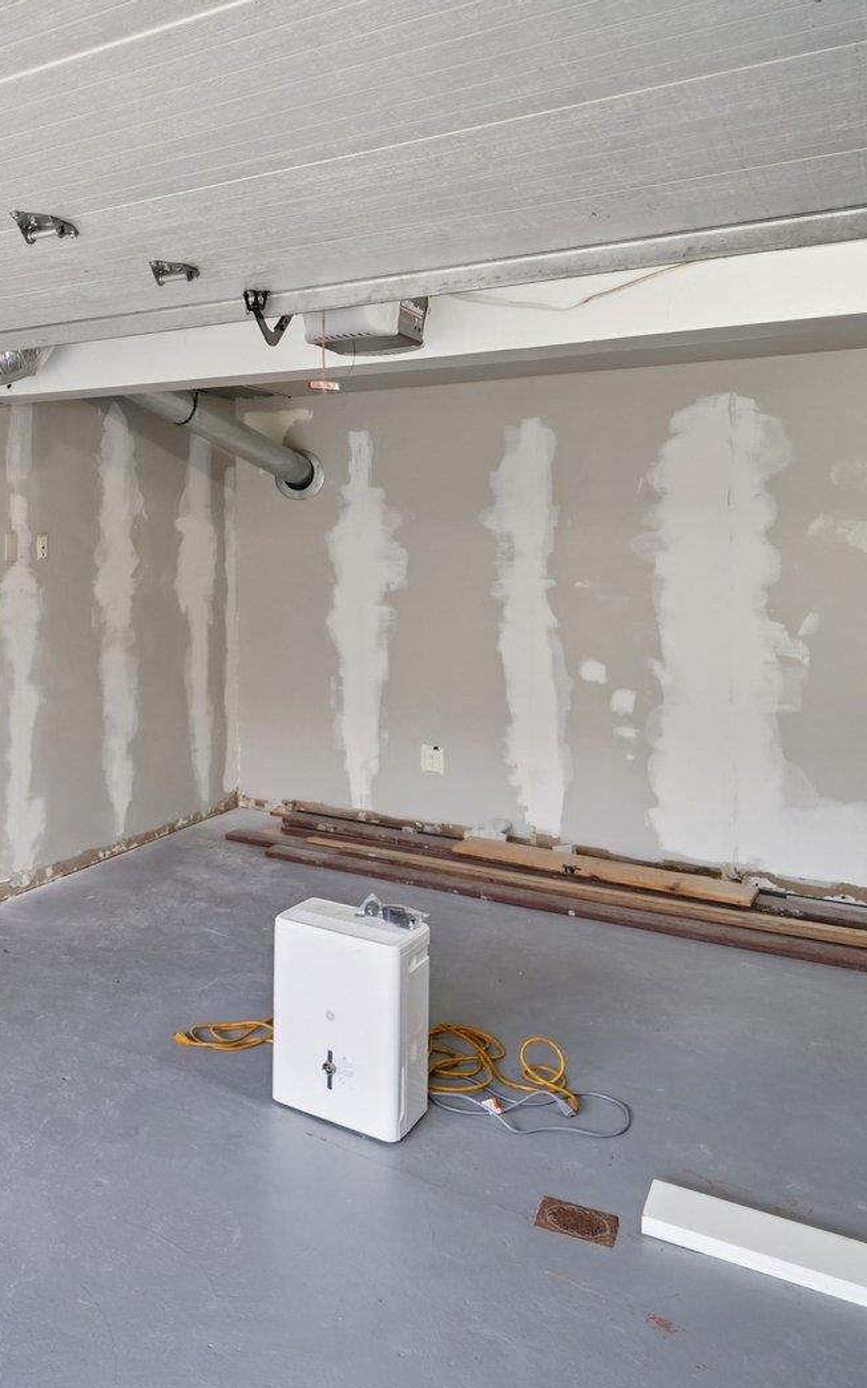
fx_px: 1059
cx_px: -48
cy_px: 558
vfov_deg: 65.9
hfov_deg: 38.2
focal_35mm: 28
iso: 400
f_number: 8
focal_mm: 14
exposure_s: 1/30
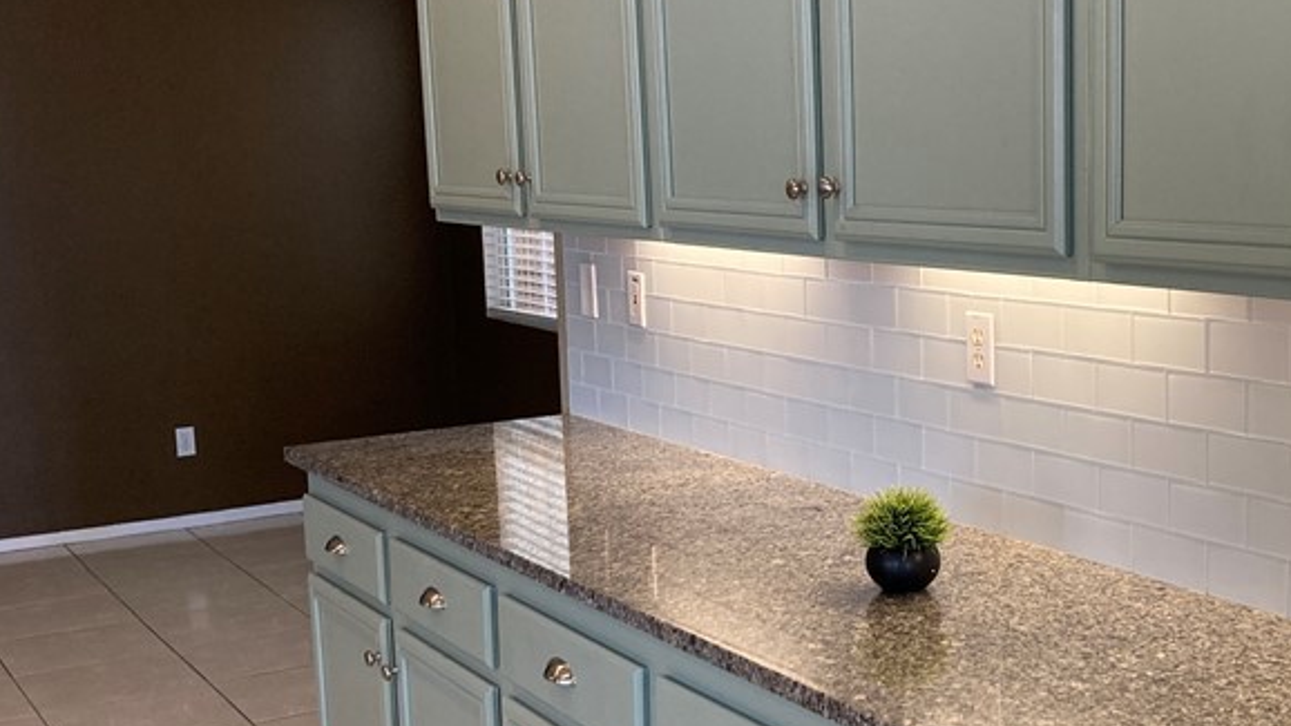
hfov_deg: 37.9
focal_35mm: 54
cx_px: 891
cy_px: 398
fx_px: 1848
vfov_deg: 22.2
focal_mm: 3.99
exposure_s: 1/60
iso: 64
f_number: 1.8
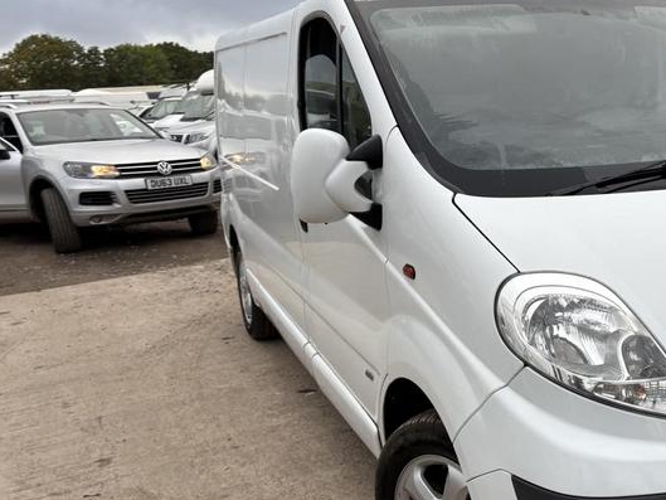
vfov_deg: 32.8
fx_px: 847
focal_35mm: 44
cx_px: 543
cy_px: 304
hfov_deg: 40.9
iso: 40
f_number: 1.6
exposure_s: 1/288
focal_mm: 5.96
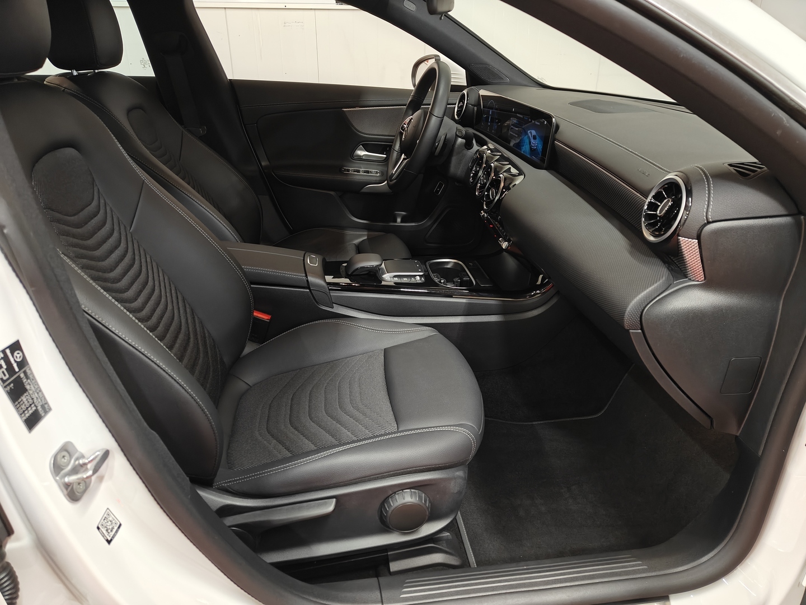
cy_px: 302
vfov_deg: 56.8
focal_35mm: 24
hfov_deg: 71.6
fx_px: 559
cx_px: 403
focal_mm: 5.59
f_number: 1.8
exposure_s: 1/50
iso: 160
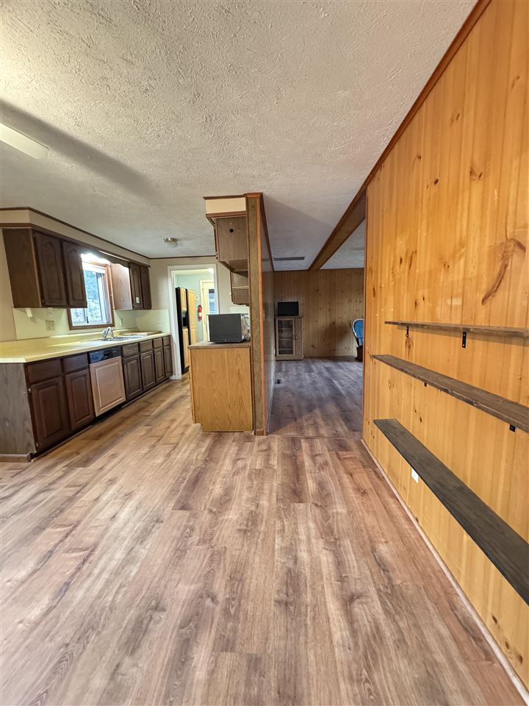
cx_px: 264
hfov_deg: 85.7
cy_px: 353
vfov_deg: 102.1
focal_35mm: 14
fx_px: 285
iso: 1600
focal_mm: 2.22
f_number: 2.2
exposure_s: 1/30
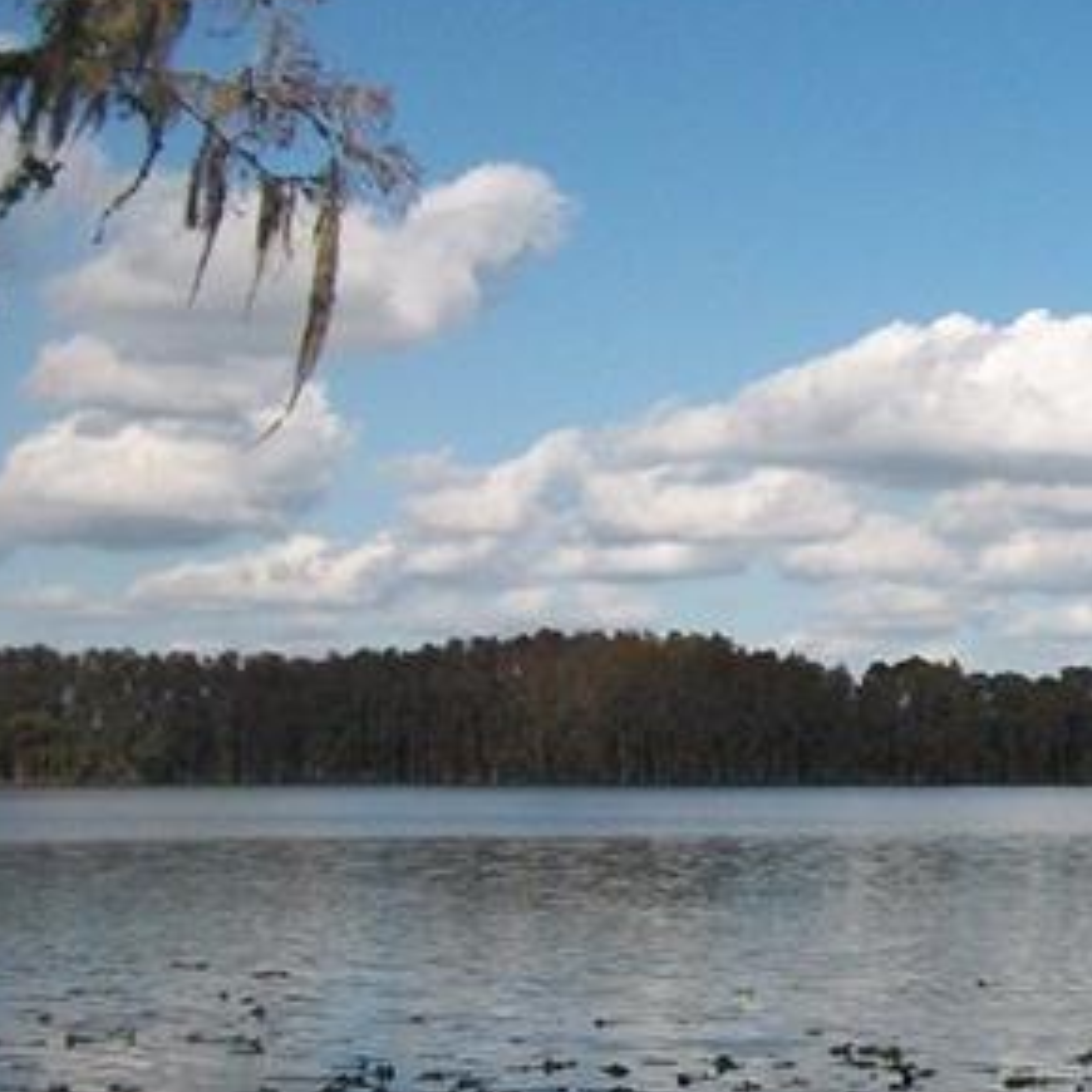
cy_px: 655
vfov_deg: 22.2
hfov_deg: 20.6
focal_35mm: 78
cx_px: 1341
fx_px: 2784
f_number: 8.8
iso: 200
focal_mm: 5.7
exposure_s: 1/640
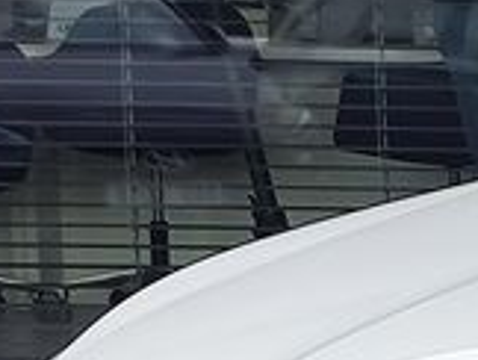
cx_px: 1260
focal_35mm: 170
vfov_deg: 8.4
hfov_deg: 9.8
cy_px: 649
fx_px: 2351
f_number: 1.69
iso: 50
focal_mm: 7.01
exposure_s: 1/260
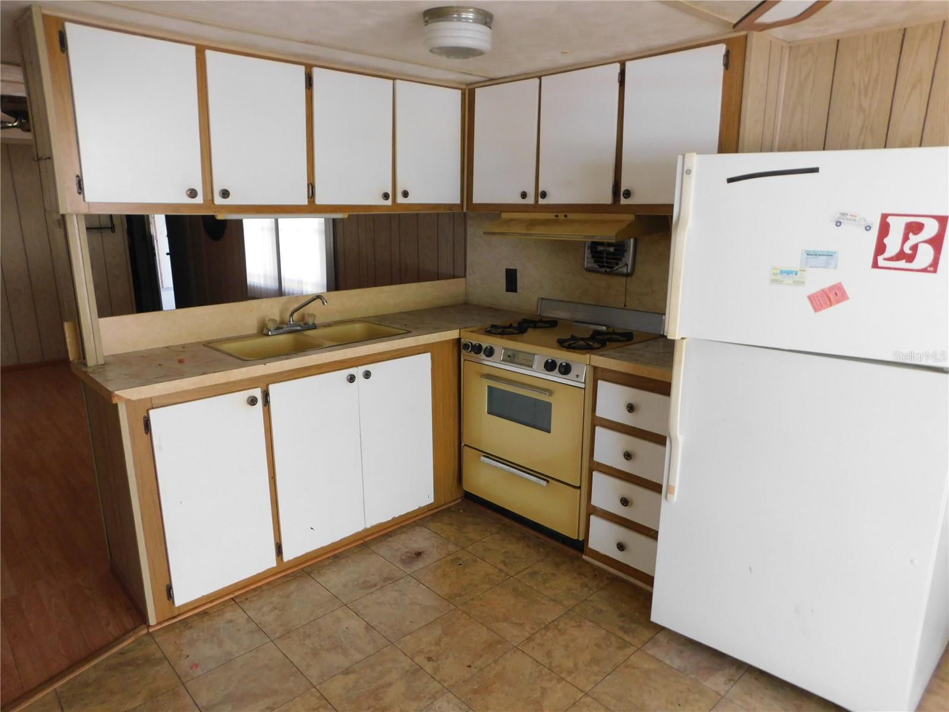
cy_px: 356
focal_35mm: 23
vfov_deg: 58.9
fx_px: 631
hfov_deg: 73.9
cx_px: 474
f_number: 3
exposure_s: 1/30
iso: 280
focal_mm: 4
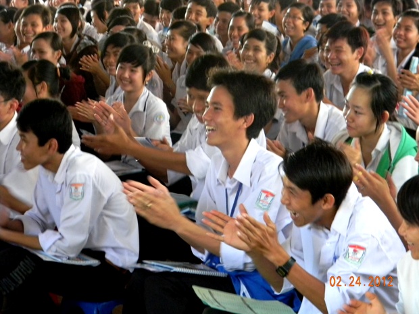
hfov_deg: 18.7
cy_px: 157
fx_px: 1271
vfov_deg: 14.1
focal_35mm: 105
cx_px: 210
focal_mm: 19
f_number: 4.7
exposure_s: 1/41.6
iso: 400
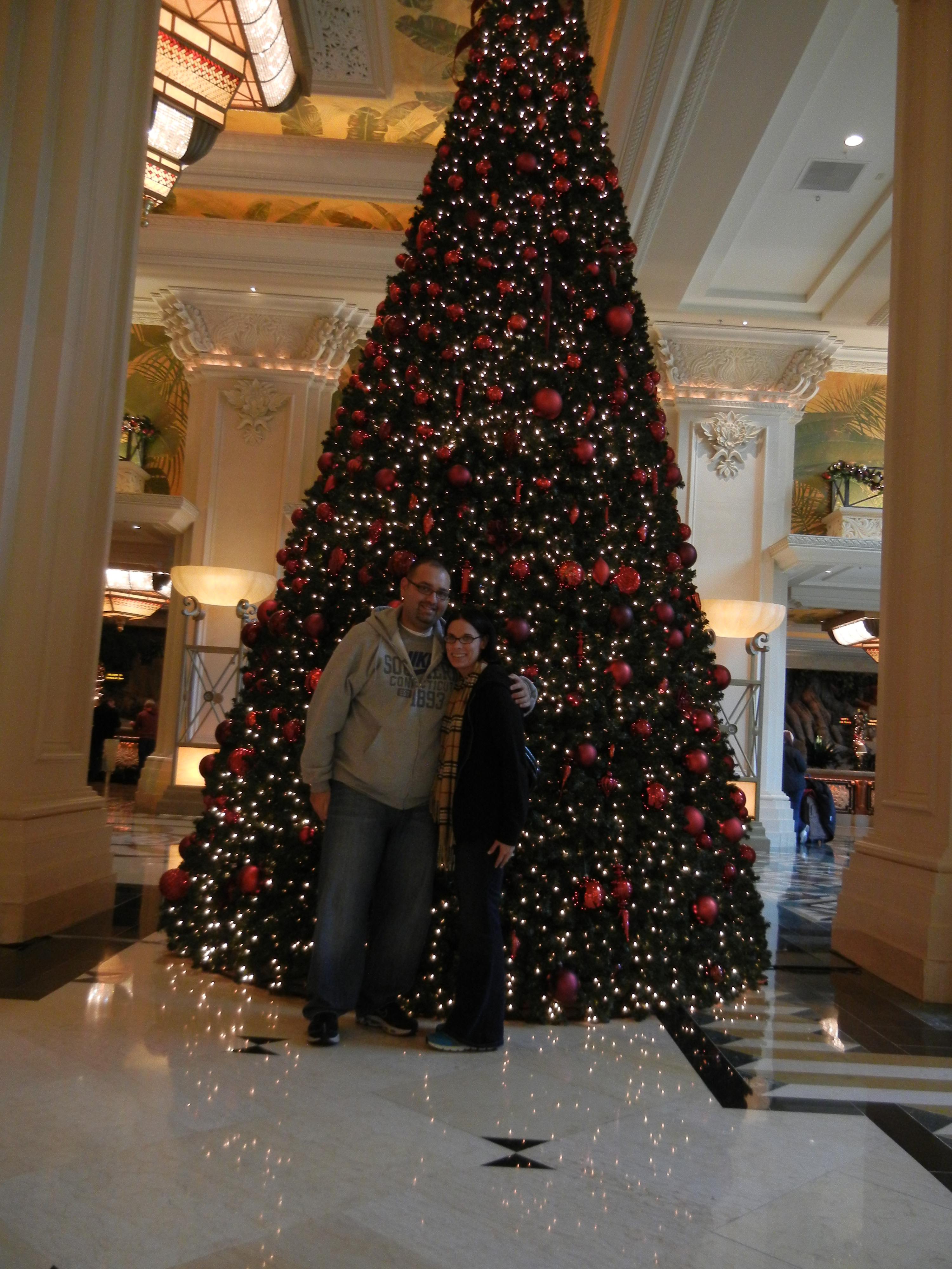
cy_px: 634
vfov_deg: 60.0
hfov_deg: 46.8
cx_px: 476
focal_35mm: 30
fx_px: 1100
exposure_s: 1/24.6
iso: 400
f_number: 3.5
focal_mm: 5.4
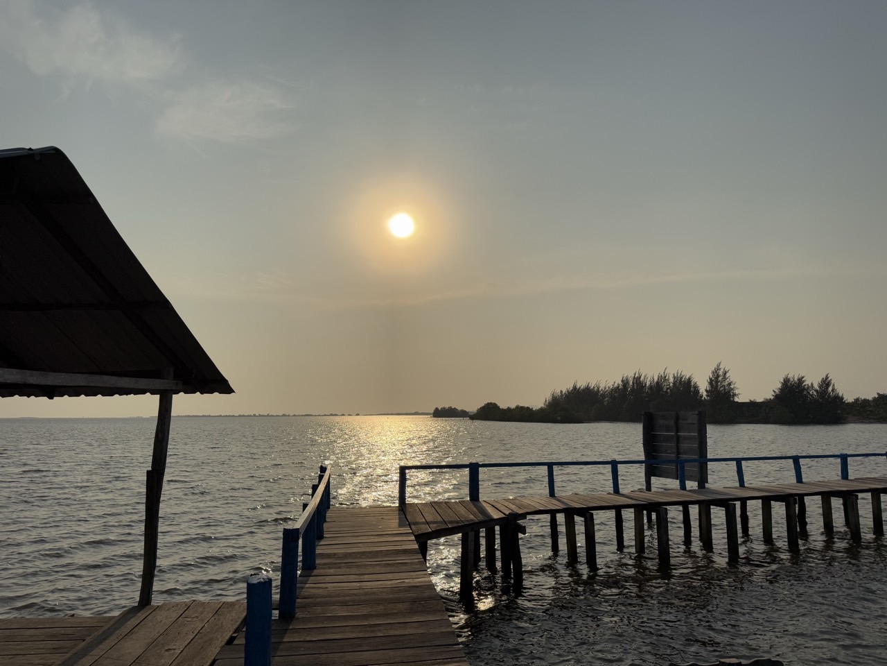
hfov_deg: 71.6
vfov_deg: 56.8
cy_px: 333
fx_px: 615
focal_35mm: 24
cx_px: 444
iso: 64
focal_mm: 6.76
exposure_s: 1/22727
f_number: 1.78
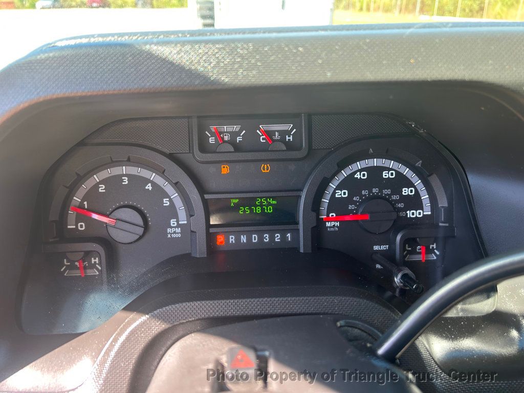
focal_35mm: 26
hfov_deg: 67.3
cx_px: 262
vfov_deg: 53.1
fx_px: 394
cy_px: 196
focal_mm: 5.7
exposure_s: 1/121
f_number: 1.5
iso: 50
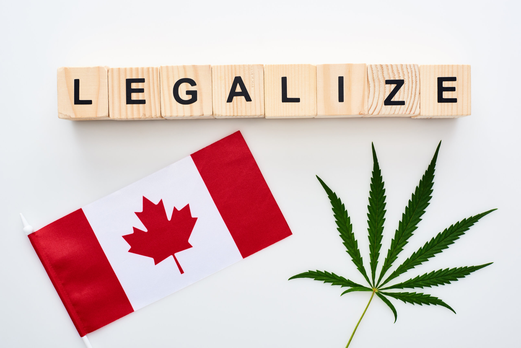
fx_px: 724
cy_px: 174
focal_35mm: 50
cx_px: 260
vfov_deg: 27.0
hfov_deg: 39.6
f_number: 9
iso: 200
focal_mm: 50
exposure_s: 1/160
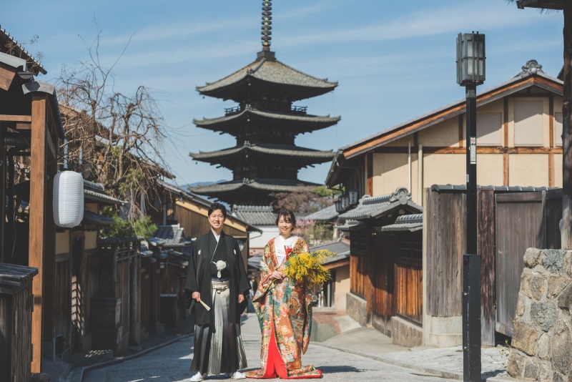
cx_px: 286
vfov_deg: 27.0
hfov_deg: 39.6
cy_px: 191
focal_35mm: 50
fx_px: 795
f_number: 3.2
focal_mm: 50
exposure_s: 1/2000
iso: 50
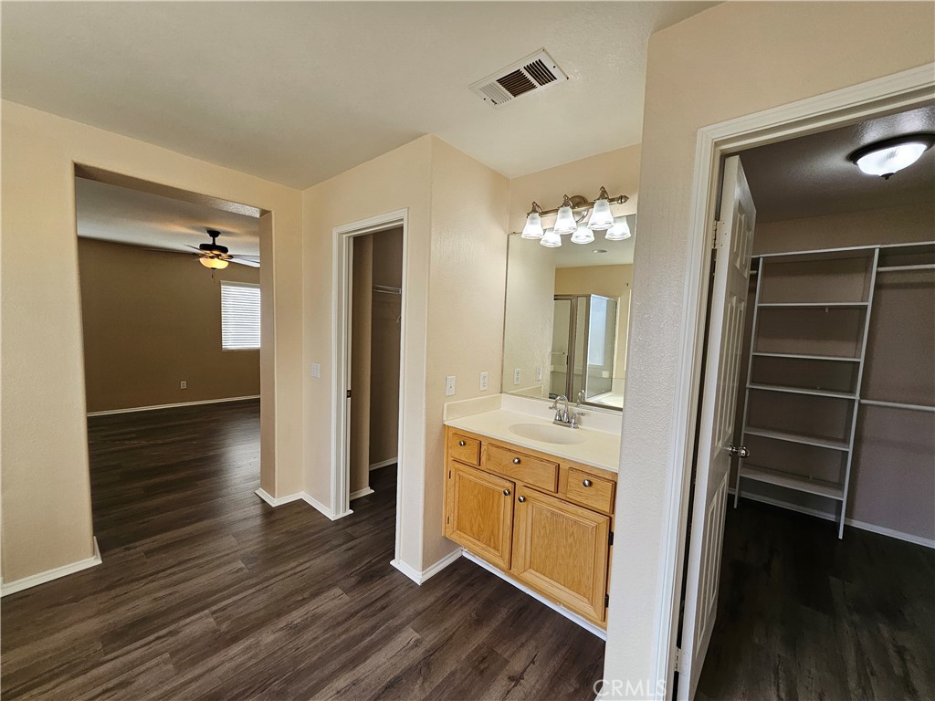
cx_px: 468
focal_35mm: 13
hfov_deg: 106.2
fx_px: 351
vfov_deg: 89.9
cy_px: 350
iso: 64
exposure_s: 1/120
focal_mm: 1.74
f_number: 2.2
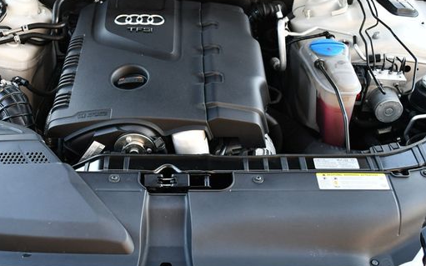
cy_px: 108
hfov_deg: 43.4
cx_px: 178
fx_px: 534
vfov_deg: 27.9
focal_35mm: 46
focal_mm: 18
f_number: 3.5
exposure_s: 1/250
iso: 720
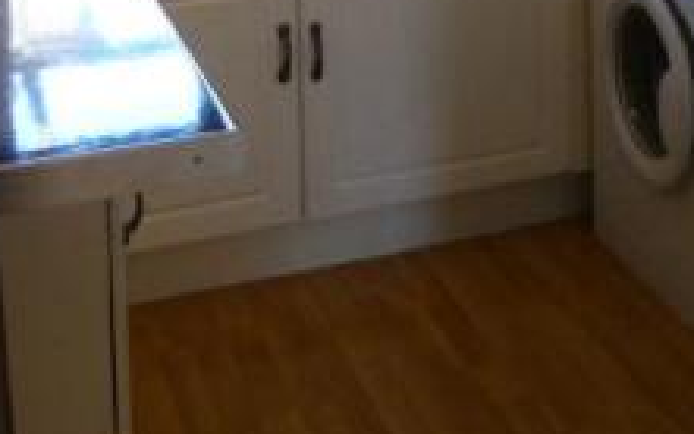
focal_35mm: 67
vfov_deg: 17.5
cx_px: 592
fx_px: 1267
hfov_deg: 29.6
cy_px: -215
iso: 160
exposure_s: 1/60
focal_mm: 4.3
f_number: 3.3
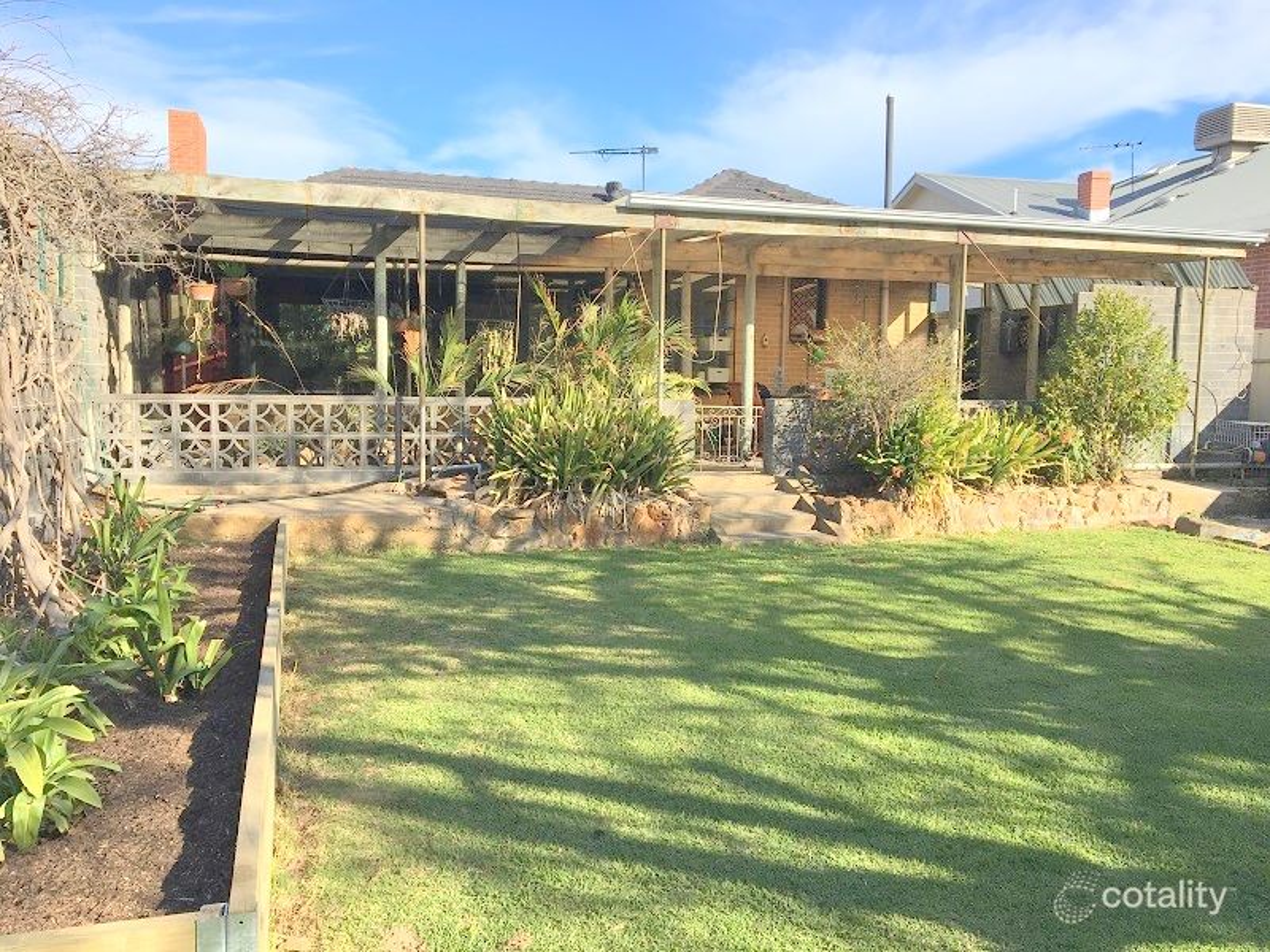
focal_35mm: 29
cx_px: 635
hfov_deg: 61.7
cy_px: 476
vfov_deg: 48.2
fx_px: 1064
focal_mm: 4.15
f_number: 2.2
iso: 25
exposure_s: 1/1099
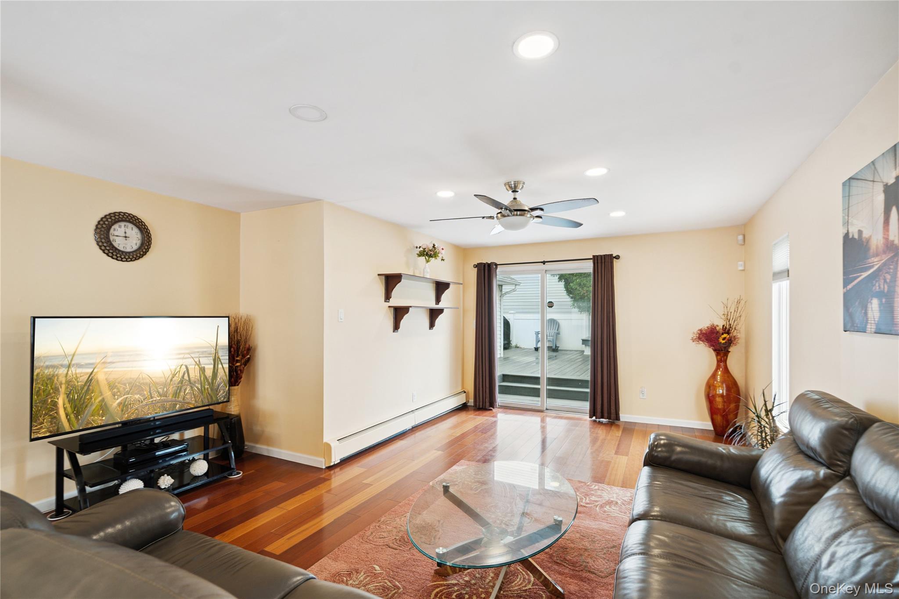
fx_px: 399
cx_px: 450
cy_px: 300
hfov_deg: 96.7
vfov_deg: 73.7
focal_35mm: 16
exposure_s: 1/80
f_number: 5.6
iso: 200
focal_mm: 16
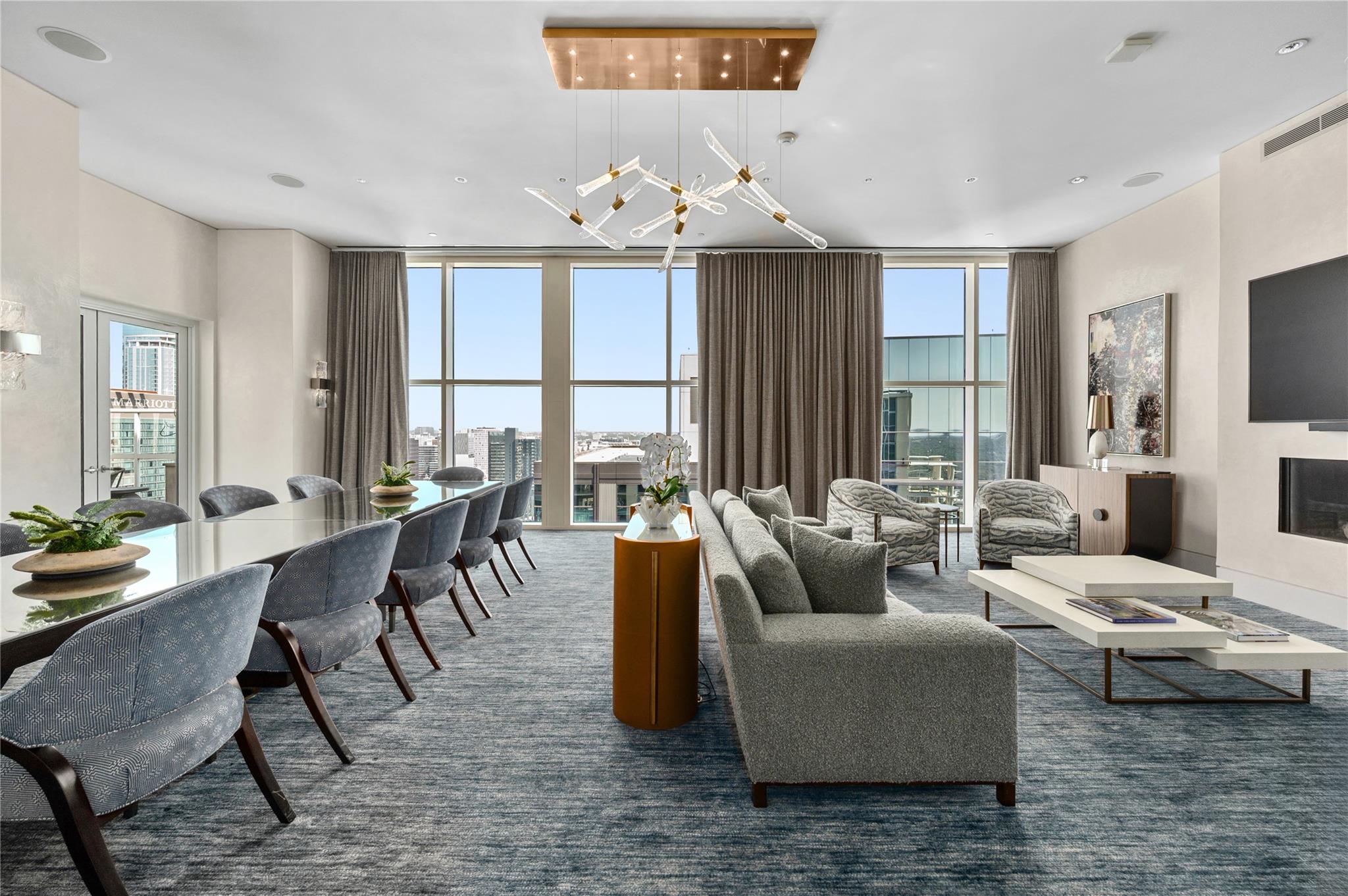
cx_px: 674
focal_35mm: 14
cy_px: 448
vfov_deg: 81.1
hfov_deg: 104.3
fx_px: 524
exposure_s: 1/30
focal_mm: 14
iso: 800
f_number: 8
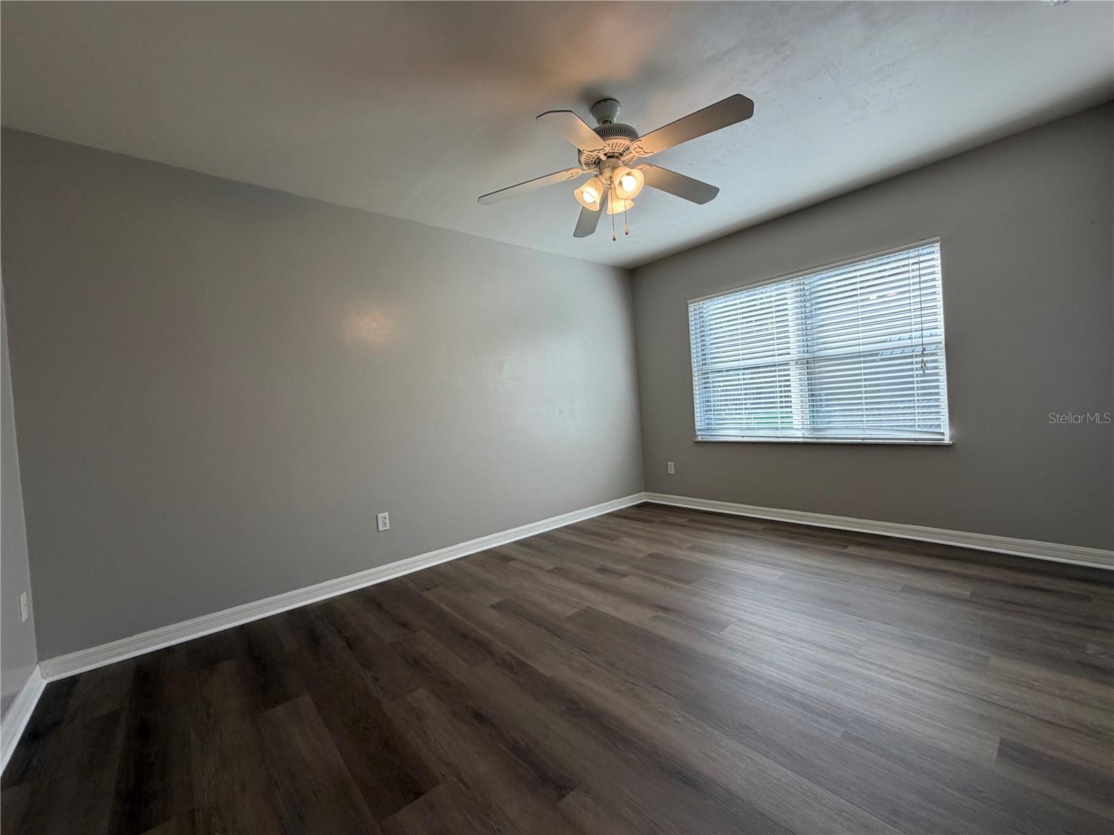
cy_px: 418
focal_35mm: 14
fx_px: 451
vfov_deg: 85.7
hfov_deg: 102.1
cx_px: 557
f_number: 2.2
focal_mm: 2.22
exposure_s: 1/120
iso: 80
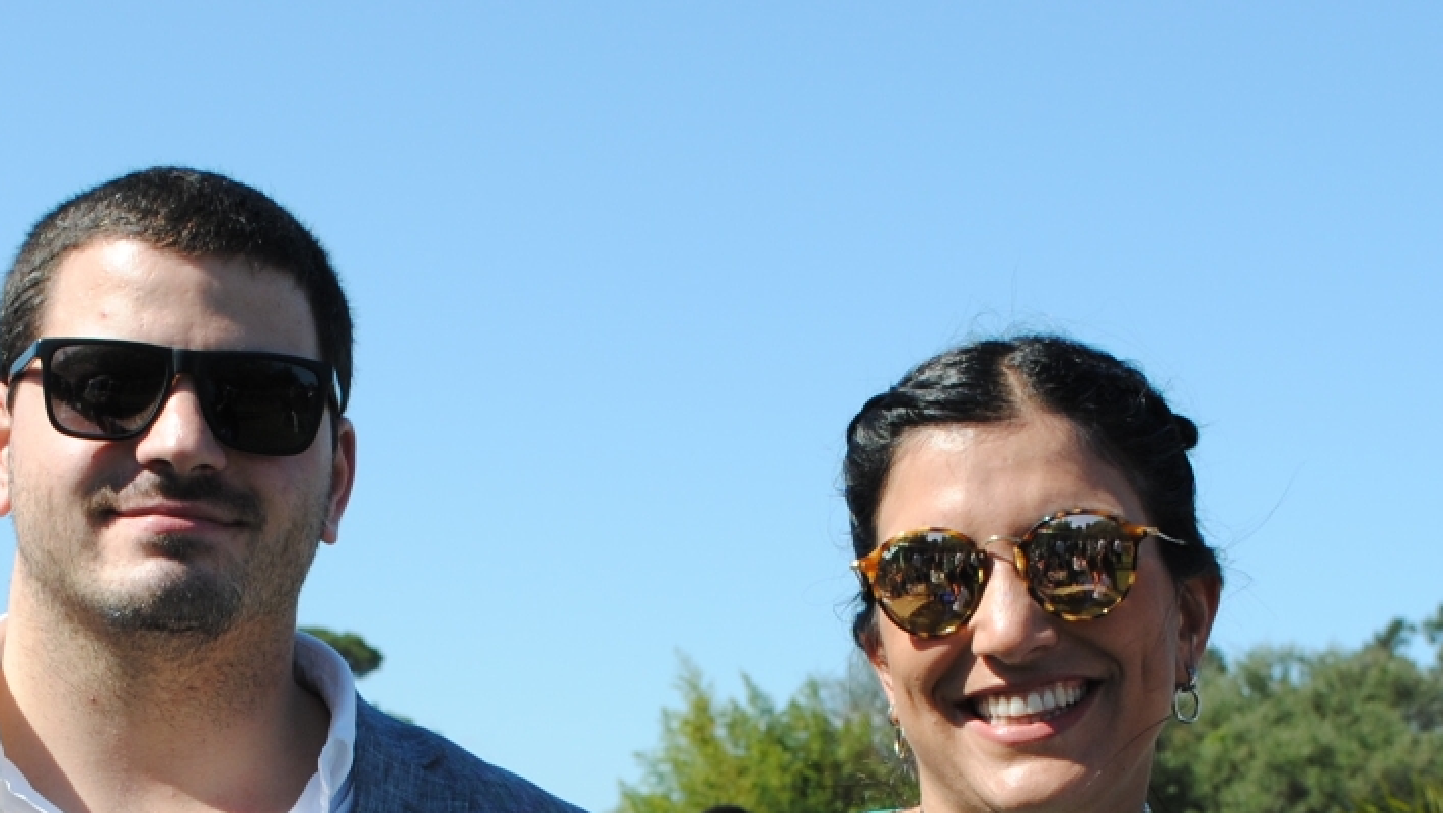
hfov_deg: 18.5
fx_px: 4418
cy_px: 1196
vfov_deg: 10.2
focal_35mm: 115
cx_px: 651
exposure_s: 1/250
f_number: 8
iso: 100
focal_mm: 27
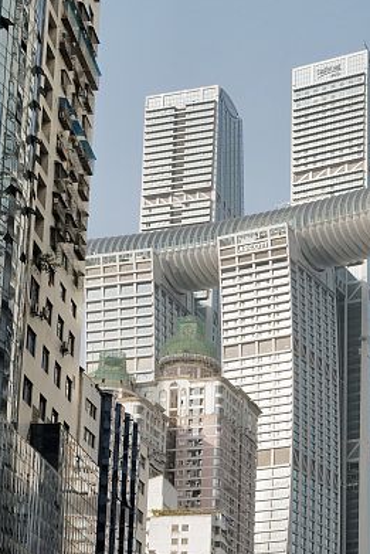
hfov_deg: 15.8
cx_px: 314
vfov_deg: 22.9
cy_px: 527
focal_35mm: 86
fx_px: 1325
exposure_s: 1/500
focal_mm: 28
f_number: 10
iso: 800
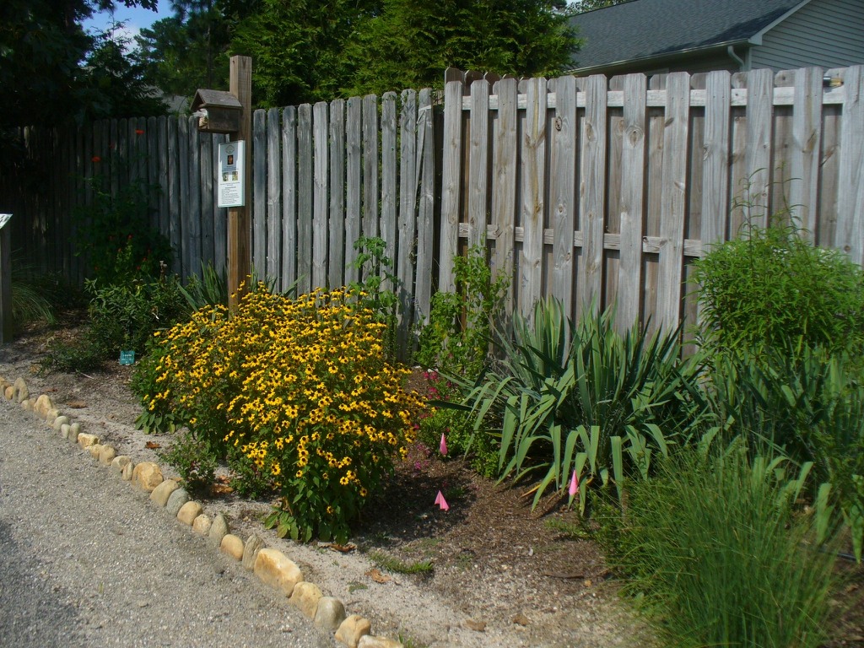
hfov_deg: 50.1
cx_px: 432
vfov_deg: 38.7
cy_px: 324
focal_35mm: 37
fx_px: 924
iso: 80
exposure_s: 1/500
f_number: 5.6
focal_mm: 6.1
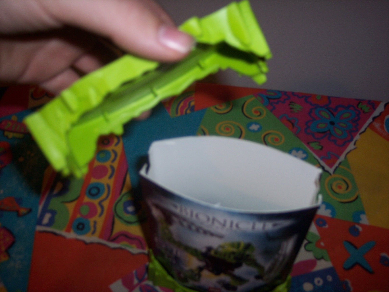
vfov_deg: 36.8
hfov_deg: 47.9
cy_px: 146
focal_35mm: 39
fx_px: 438
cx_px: 194
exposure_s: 1/60
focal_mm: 8
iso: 100
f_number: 2.8
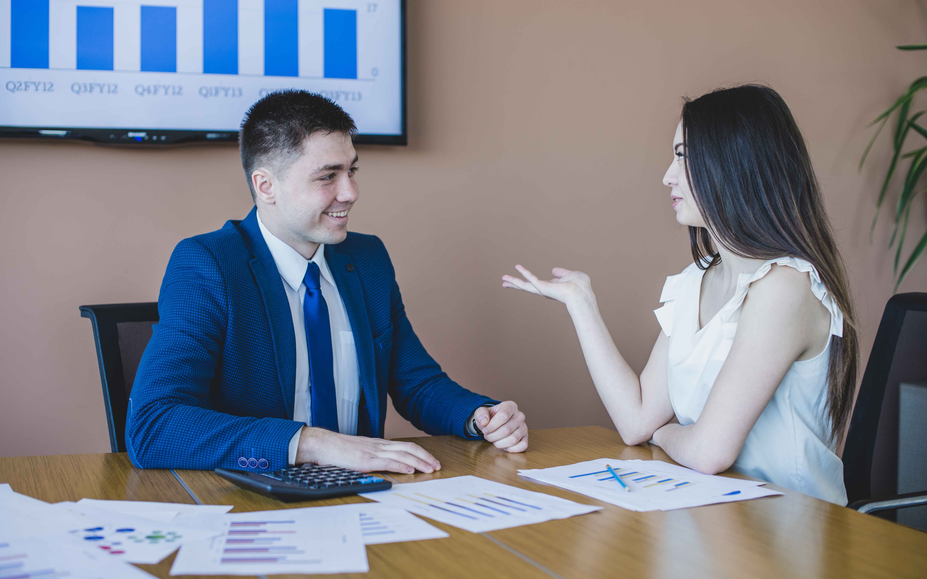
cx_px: 464
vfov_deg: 25.3
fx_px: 1288
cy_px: 302
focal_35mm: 51
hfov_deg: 39.6
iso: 500
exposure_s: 1/100
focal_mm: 50
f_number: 2.8
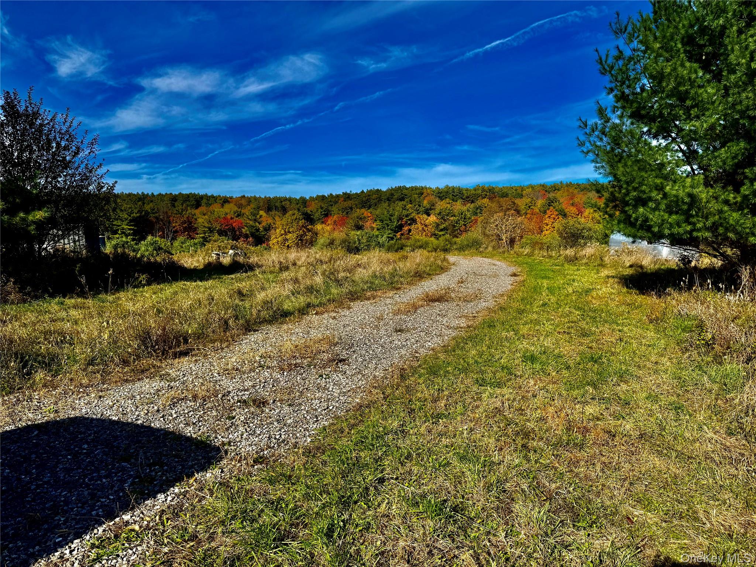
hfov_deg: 71.6
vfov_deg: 56.8
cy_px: 284
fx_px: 524
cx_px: 378
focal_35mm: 24
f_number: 1.78
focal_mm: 6.76
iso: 80
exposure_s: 1/4405
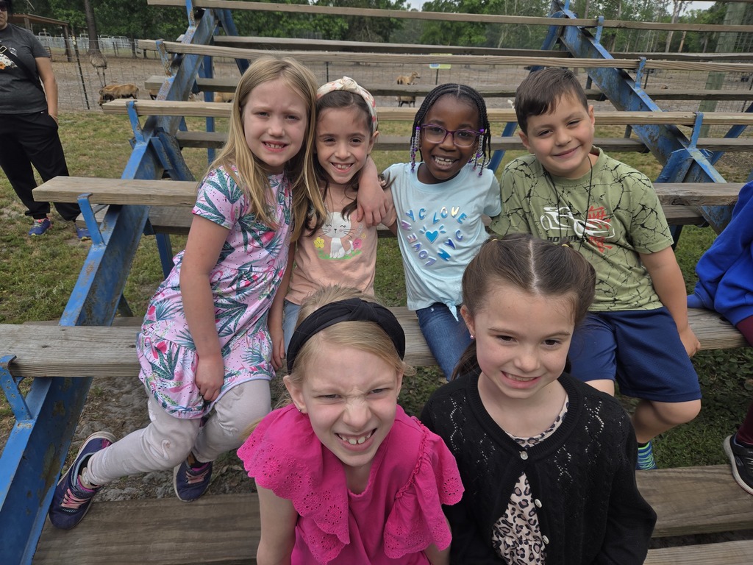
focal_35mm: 23
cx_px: 376
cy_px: 282
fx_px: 500
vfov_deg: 58.9
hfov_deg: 73.9
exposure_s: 1/1011
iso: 25
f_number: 1.8
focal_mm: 5.4
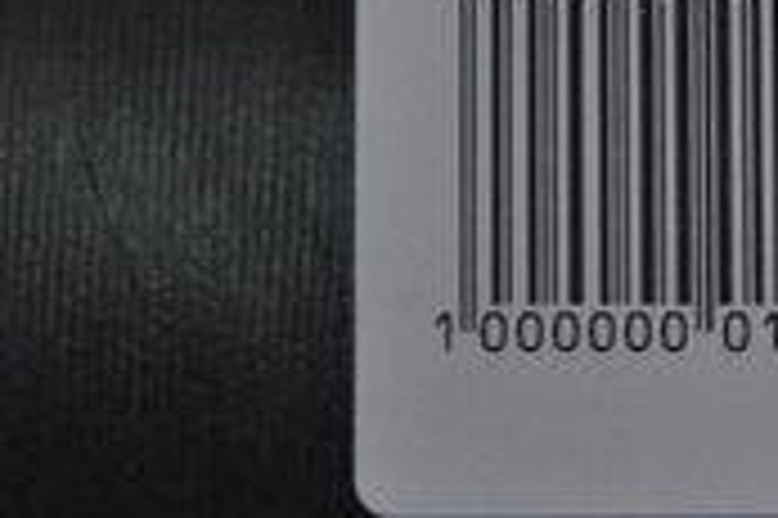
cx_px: 904
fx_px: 8837
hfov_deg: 5.0
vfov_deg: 3.3
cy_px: -34
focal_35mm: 409
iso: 3200
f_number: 9.5
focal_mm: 105
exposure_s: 1/125
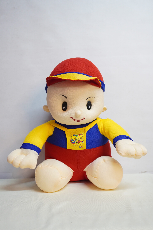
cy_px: 115
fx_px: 210
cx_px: 76
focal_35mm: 33
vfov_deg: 57.2
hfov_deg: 40.0
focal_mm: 22
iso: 800
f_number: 5
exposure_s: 1/25
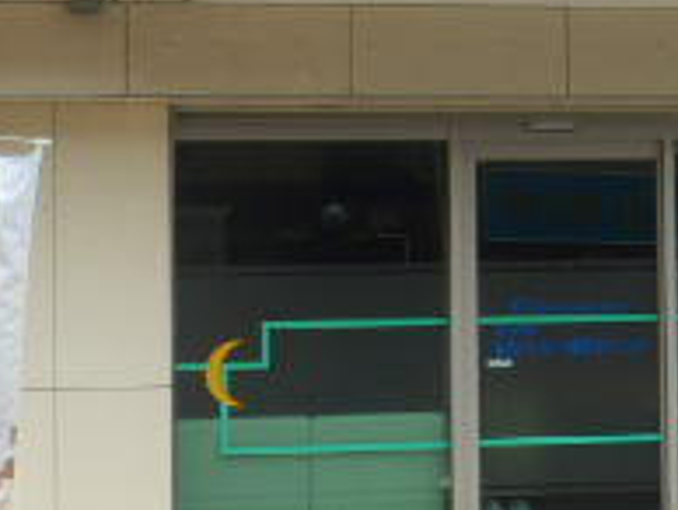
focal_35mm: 168
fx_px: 3295
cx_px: 825
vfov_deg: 8.8
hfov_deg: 11.5
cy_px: 56
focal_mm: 9.1
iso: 80
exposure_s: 1/400
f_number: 4.4
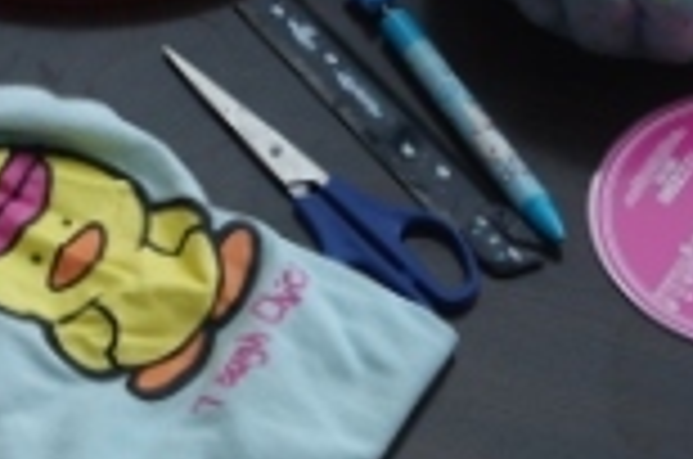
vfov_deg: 9.5
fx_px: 2747
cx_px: 230
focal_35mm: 143
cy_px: 126
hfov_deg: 14.4
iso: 100
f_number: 4
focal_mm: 32.5
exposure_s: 1/125
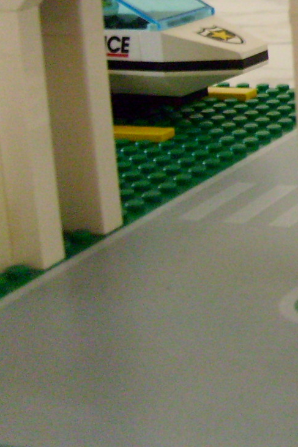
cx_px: 535
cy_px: 32
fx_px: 1267
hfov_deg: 12.3
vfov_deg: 19.6
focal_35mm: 102
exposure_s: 1/15
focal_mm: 5.8
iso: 200
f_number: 2.8
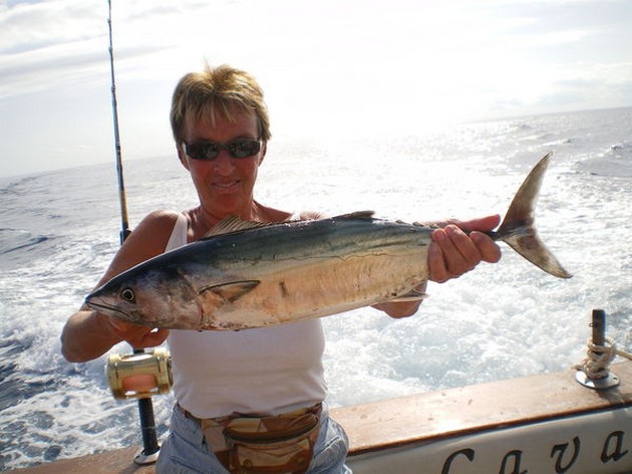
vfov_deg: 39.6
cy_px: 237
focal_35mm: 36
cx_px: 316
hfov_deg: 51.4
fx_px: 657
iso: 50
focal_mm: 6.3
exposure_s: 1/500
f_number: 4.6
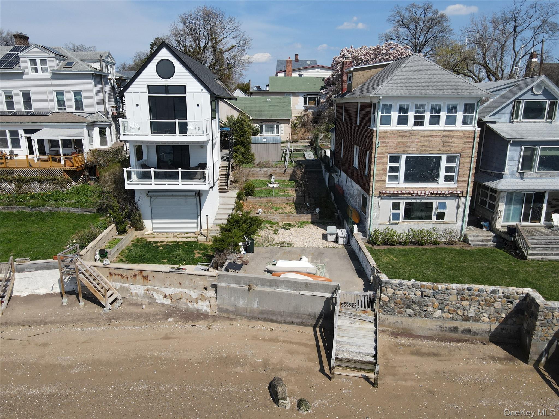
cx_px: 280
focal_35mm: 24
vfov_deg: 56.8
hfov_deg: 71.6
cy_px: 210
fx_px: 388
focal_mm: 4.5
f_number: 2.8
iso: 100
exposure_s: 1/1000
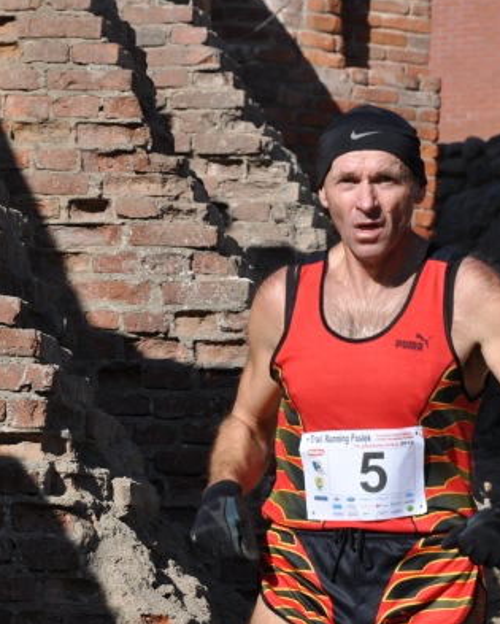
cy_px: 364
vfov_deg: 7.9
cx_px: 302
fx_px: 4489
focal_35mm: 243
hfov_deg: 6.4
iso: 250
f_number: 7.1
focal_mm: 85
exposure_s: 1/800
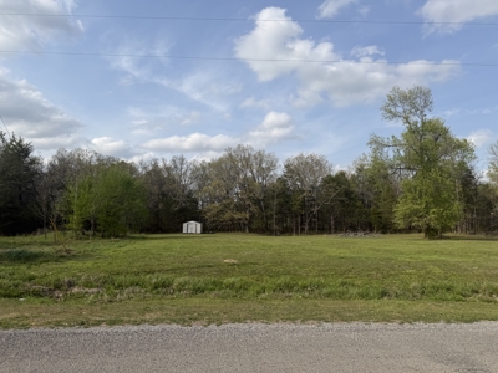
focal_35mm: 24
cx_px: 249
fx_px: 345
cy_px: 186
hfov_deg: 71.6
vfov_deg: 56.8
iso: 80
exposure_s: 1/6173
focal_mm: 6.76
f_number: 1.78
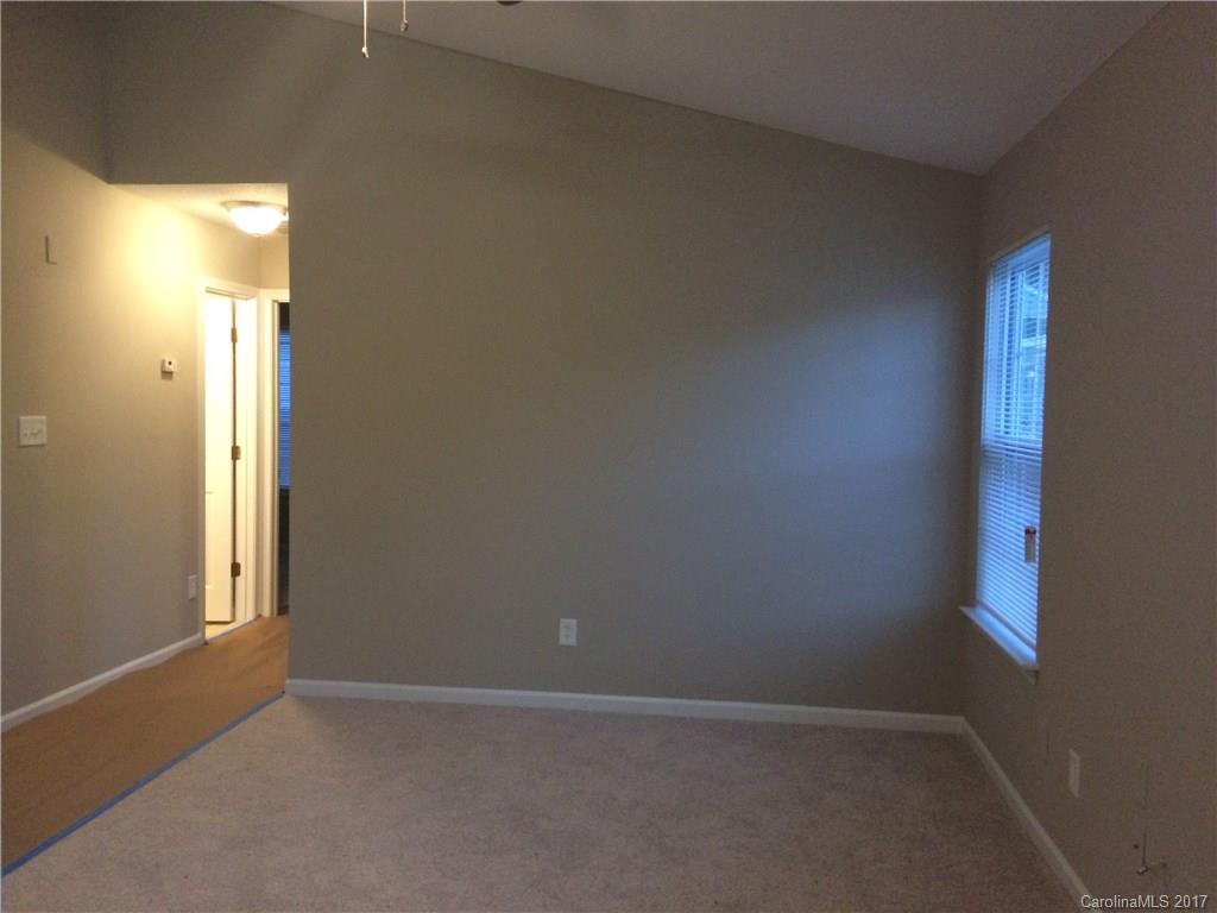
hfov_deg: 61.7
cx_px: 608
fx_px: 1020
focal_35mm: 29
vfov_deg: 48.2
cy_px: 456
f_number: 2.2
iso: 250
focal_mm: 4.15
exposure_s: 1/30
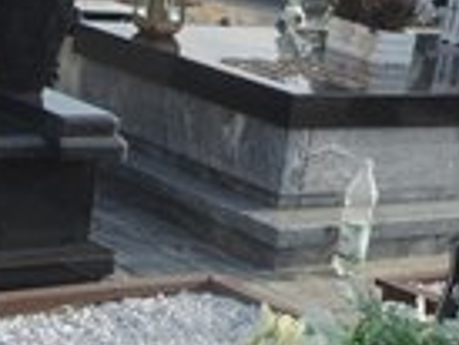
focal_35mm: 112
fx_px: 1486
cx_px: 168
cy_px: 355
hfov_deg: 17.5
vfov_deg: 13.1
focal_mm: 4.3
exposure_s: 1/500
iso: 80
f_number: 3
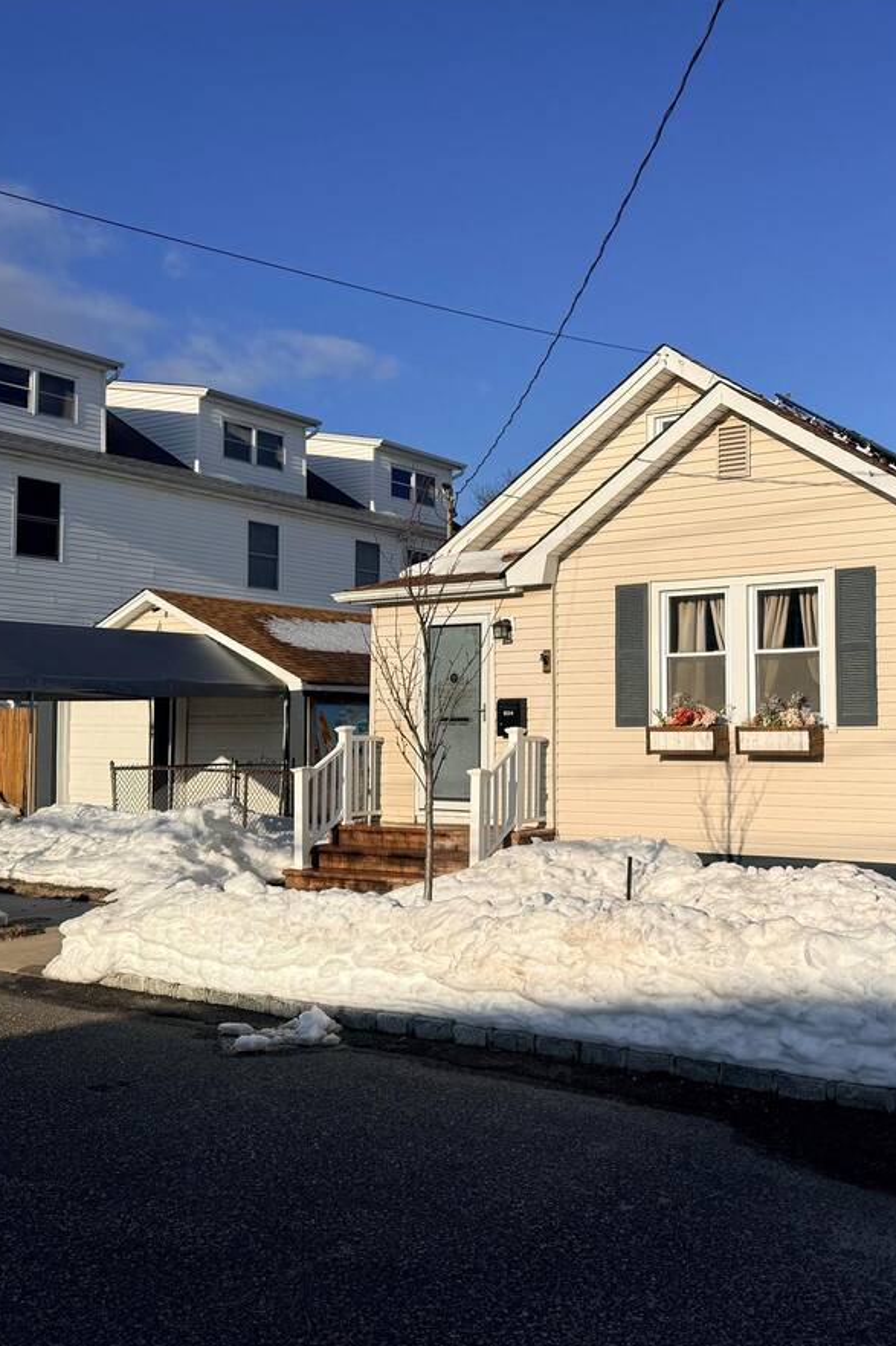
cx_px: 632
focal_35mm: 34
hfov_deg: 38.2
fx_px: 1270
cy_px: 675
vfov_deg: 55.8
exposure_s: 1/10309
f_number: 1.78
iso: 80
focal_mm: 6.76
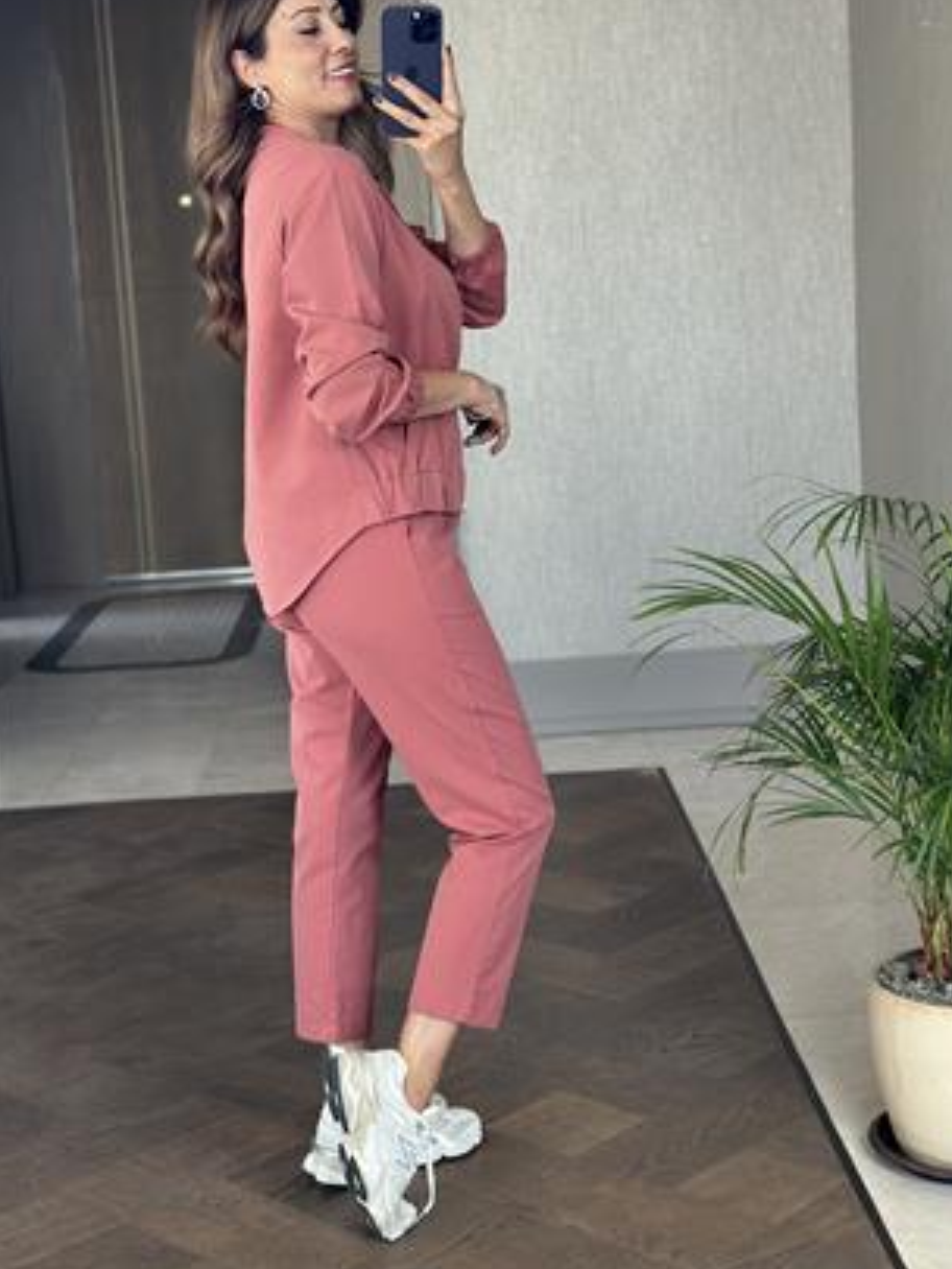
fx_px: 2199
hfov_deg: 24.4
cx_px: 385
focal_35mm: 60
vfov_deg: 32.2
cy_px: 617
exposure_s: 1/82
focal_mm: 6.86
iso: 125
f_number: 1.78
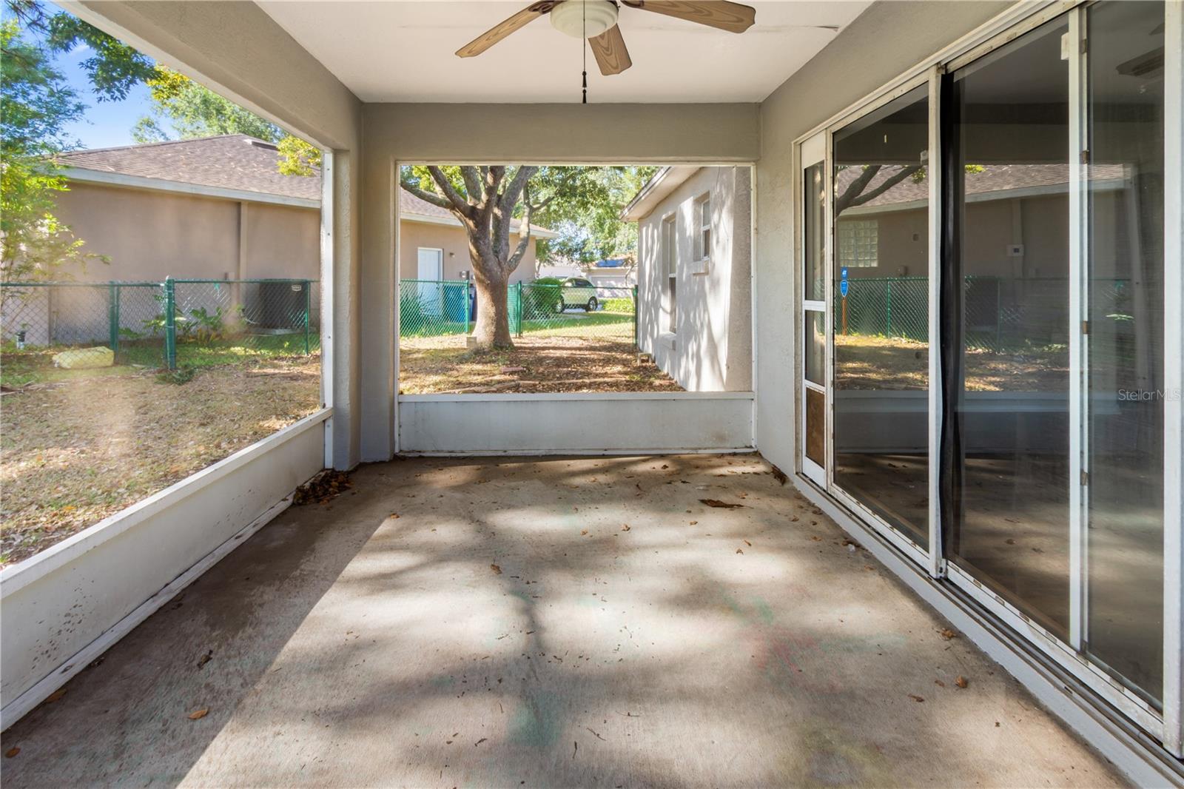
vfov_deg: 77.3
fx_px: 493
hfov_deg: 100.4
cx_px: 592
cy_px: 394
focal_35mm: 15
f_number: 10
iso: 100
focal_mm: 10
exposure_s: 1/2
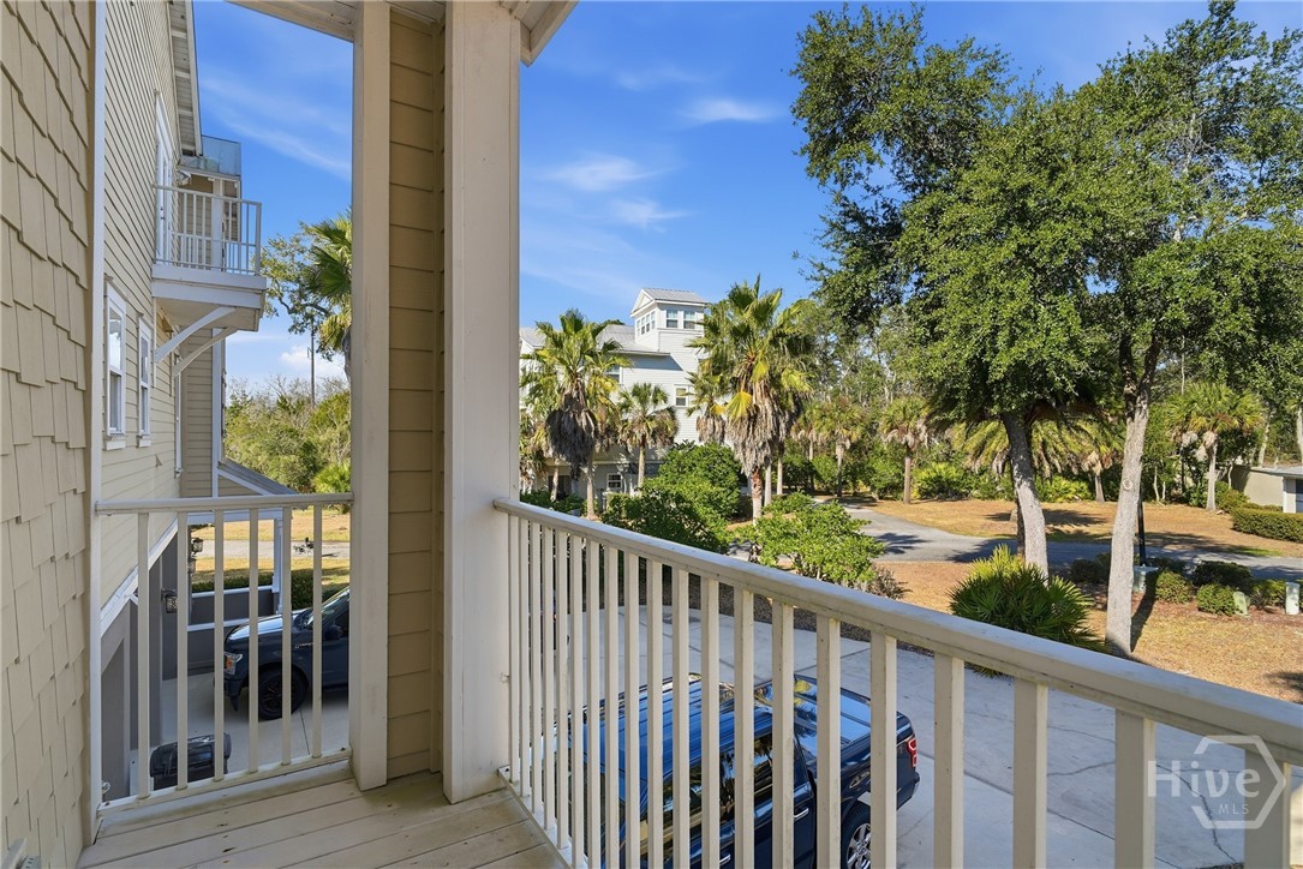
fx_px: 579
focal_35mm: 16
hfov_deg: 96.7
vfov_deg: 73.8
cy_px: 434
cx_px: 652
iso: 320
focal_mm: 16
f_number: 9
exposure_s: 1/1250
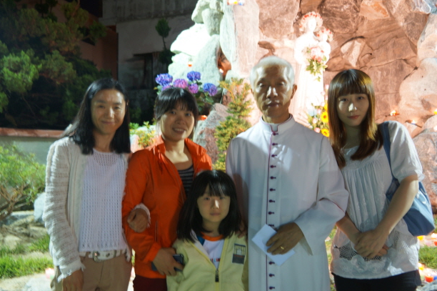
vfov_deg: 41.0
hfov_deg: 58.7
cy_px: 159
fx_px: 388
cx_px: 228
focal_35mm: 32
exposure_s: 1/2.5
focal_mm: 19
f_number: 4
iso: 250
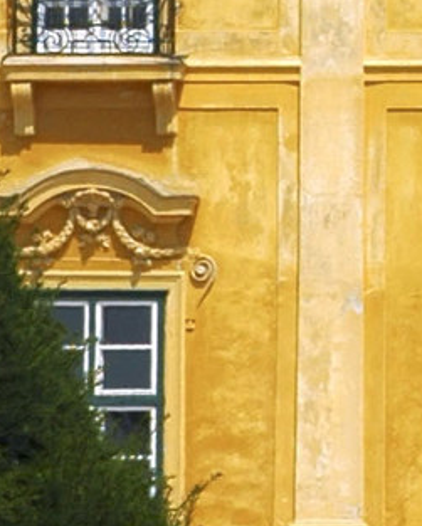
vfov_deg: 2.5
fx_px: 11785
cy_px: -541
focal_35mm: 756
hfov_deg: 2.0
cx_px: 1325
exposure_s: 1/250
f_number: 9
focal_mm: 70
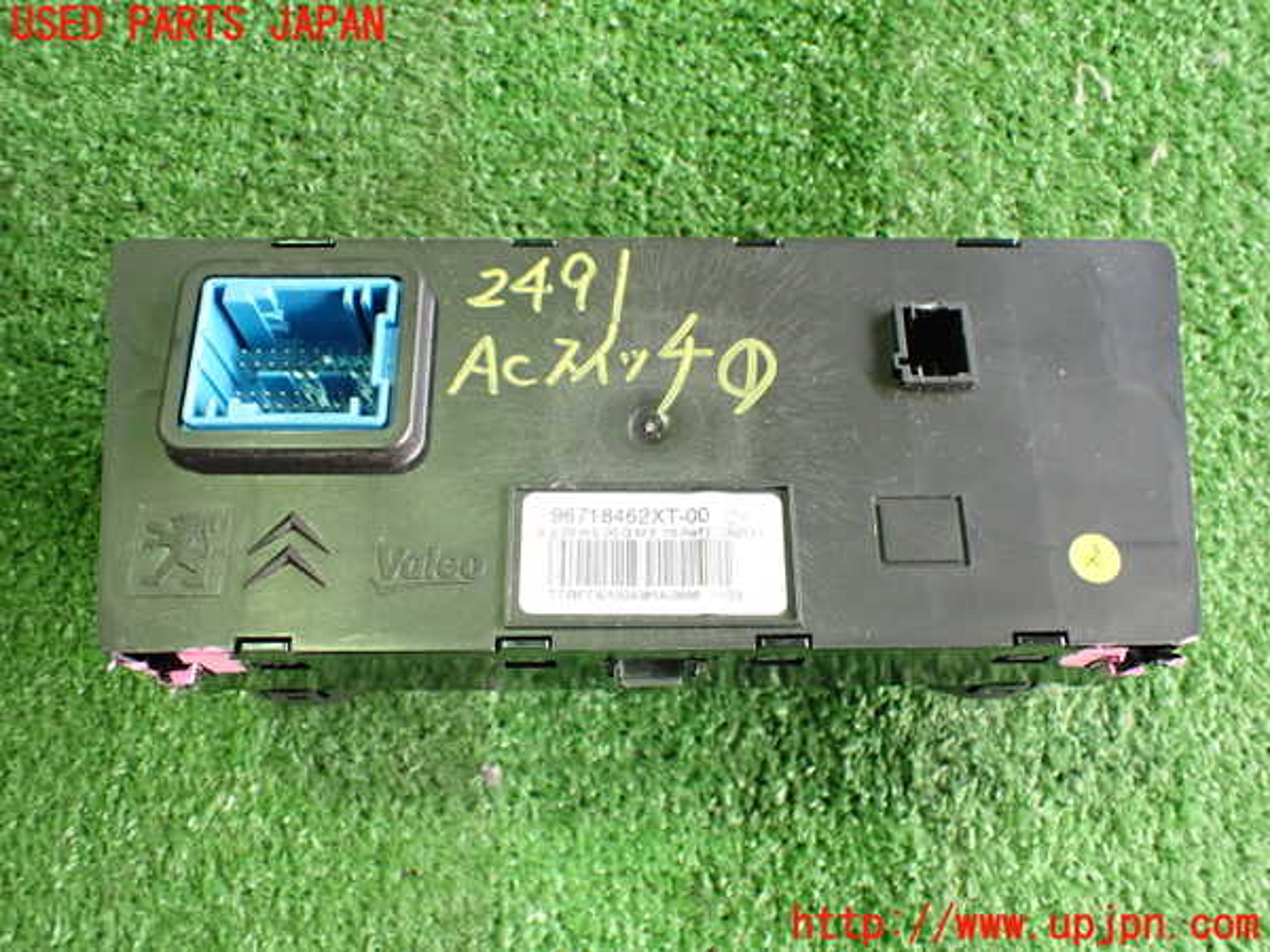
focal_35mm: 30
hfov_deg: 60.0
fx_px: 1101
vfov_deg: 46.8
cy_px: 476
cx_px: 635
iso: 800
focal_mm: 5.4
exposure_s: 1/80
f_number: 2.3
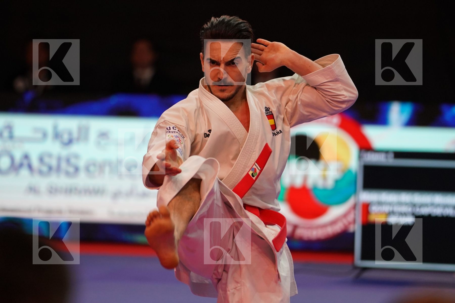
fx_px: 3791
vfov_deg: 4.6
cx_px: 228
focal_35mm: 300
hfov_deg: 6.9
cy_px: 152
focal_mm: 200
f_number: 2.8
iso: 1600
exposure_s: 1/500
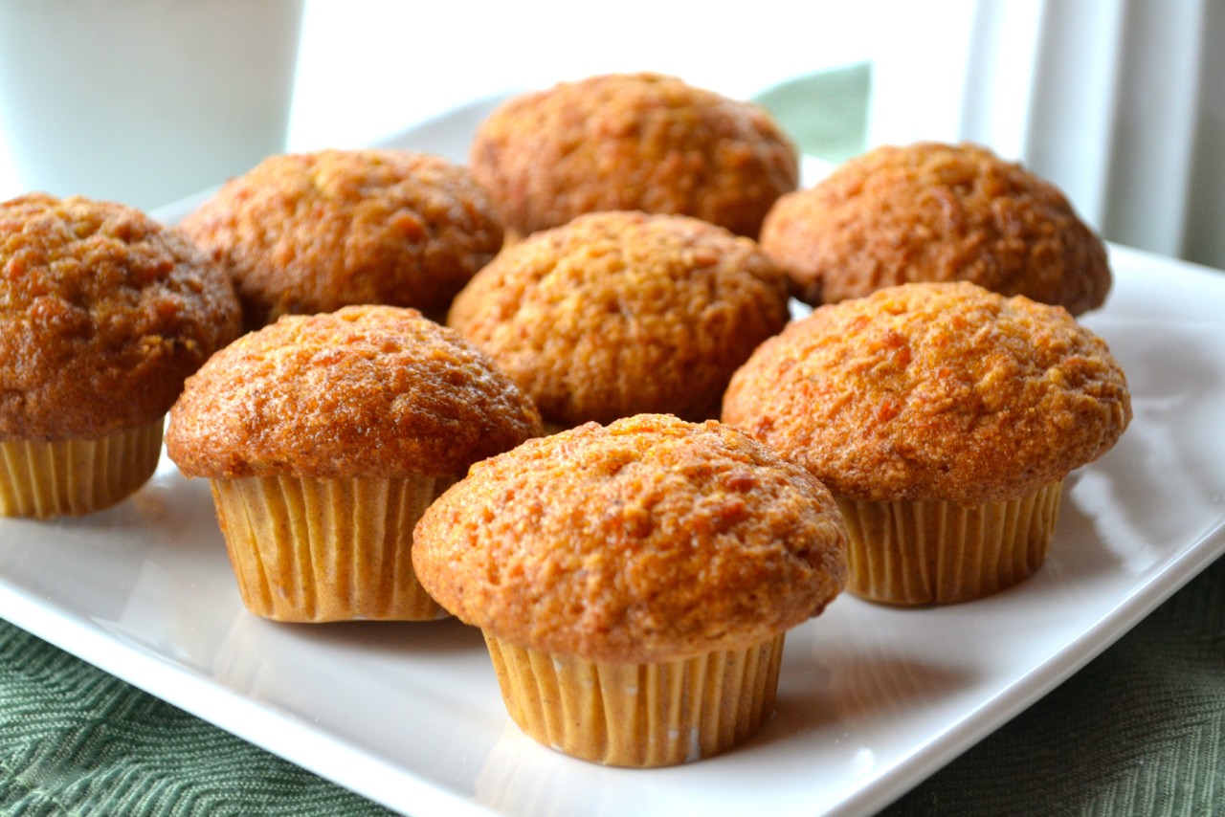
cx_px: 612
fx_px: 2808
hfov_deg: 24.6
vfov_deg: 16.6
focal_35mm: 82
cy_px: 408
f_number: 5.6
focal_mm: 55
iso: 900
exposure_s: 1/60
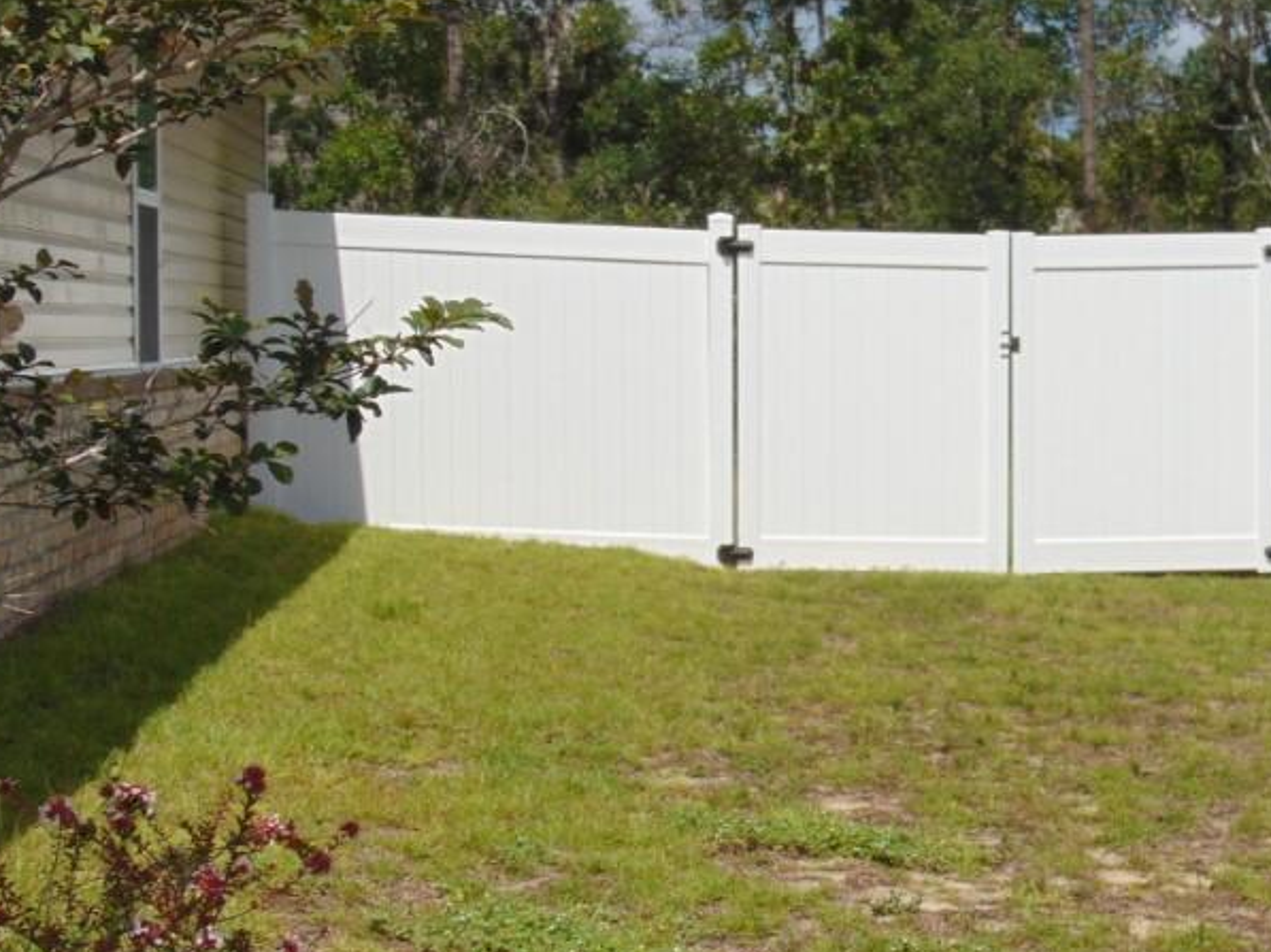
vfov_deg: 14.4
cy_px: 471
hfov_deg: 18.9
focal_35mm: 103
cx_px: 1026
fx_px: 3780
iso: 80
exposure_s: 1/250
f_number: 9.3
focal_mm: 10.8
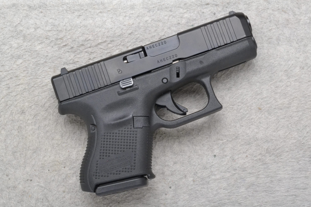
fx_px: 648
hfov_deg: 27.0
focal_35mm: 75
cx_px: 156
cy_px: 104
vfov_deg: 18.2
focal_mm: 50
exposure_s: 1/125
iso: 3200
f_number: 25
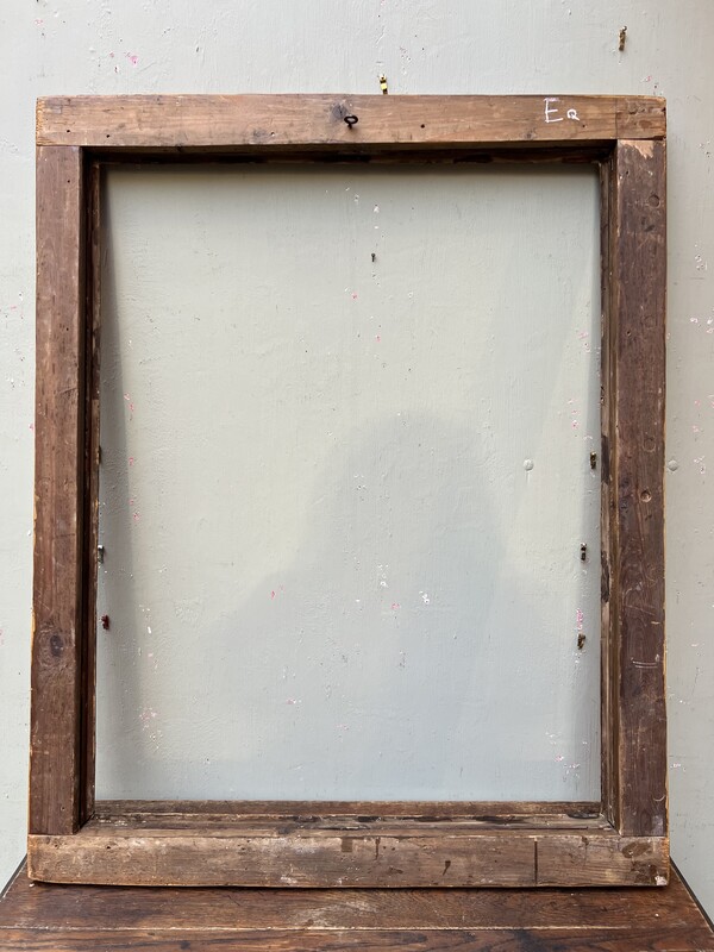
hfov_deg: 53.1
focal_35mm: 26
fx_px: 715
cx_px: 357
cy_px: 476
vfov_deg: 67.3
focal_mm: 5.7
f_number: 1.5
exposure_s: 1/100
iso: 64
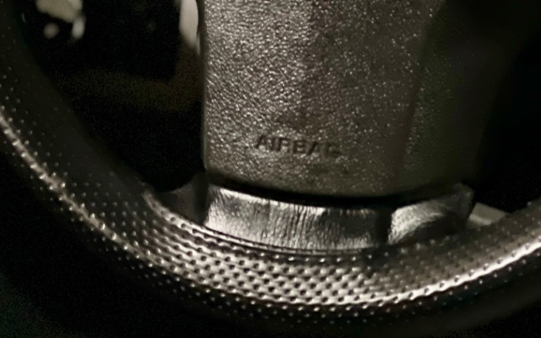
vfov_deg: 6.1
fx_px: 3156
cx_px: 326
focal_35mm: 214
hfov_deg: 9.8
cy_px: -151
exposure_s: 1/15
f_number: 2.8
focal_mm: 9
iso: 1600
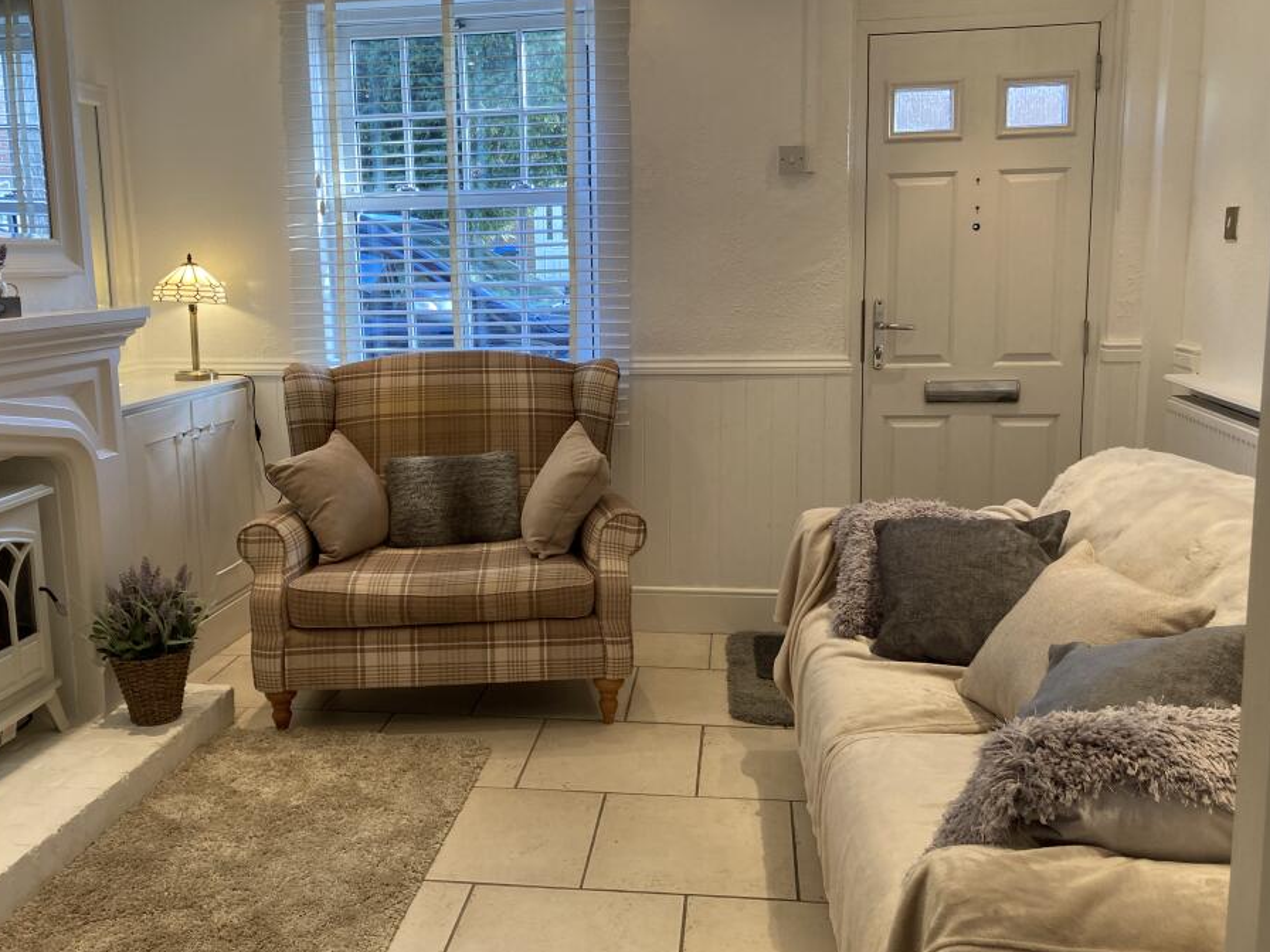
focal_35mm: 32
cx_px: 573
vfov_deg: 44.2
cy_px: 463
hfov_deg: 56.7
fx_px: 1174
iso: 50
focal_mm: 3.99
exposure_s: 1/50
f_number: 1.8
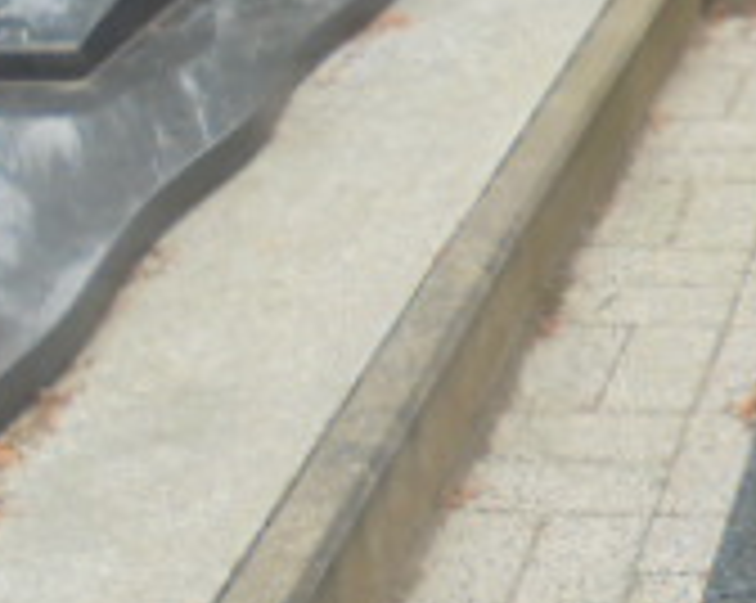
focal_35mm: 108
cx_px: 1228
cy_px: 274
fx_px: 2414
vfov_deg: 14.2
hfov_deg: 15.9
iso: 100
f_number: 3.7
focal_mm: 5.3
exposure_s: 1/160
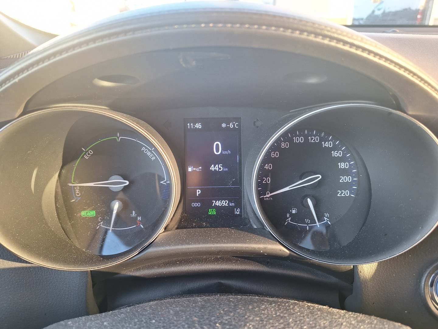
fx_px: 291
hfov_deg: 73.9
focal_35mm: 23
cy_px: 164
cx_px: 219
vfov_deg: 58.9
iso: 64
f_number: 1.8
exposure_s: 1/50
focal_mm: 5.54
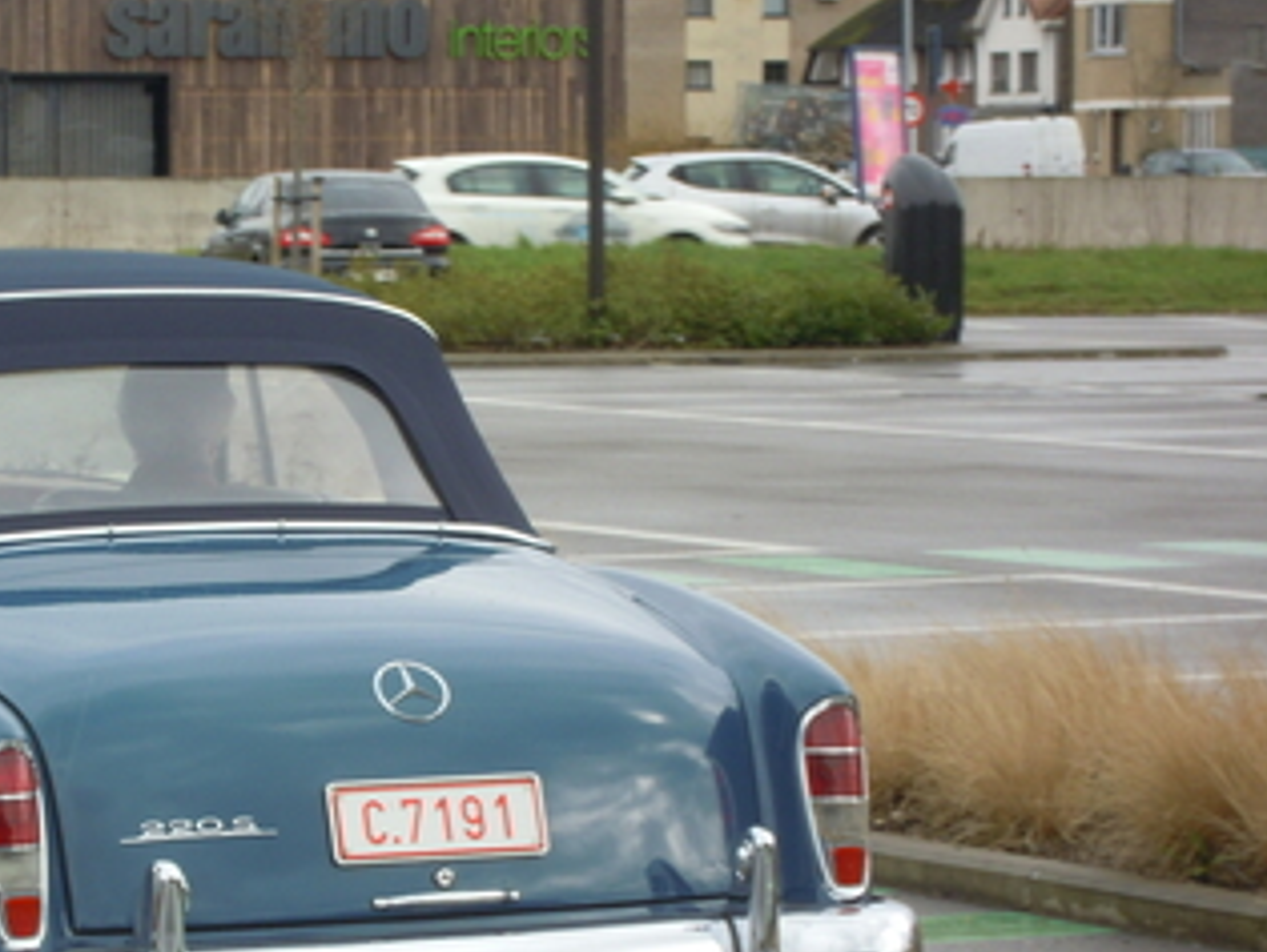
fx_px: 7878
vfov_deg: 6.9
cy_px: 723
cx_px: 105
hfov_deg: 9.2
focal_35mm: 215
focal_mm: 20.3
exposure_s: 1/160
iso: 100
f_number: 5.9
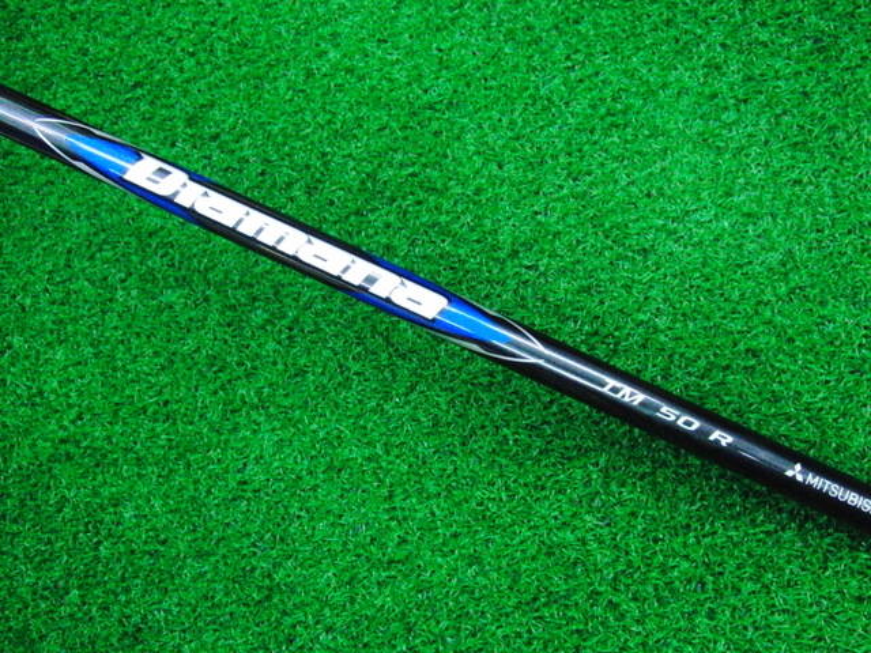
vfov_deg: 38.7
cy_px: 326
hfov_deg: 50.1
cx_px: 436
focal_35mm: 37
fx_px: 931
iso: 3200
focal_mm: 6.42
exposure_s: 1/200
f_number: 3.6
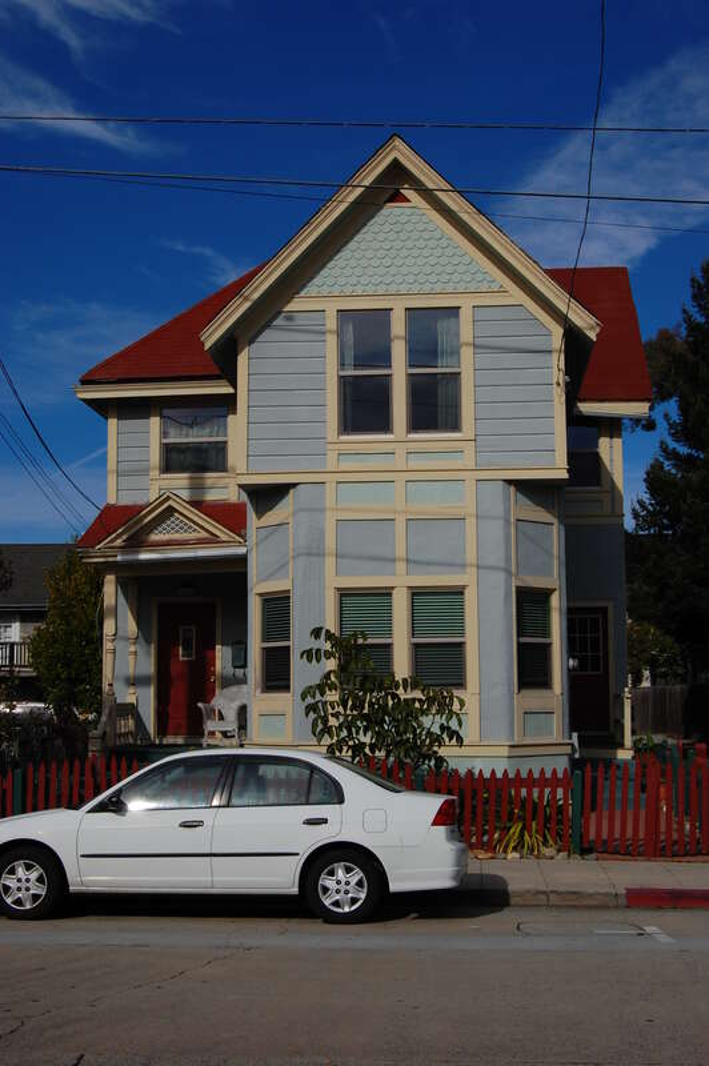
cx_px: 354
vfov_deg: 41.1
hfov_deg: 28.0
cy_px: 533
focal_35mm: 48
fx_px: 1420
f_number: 16
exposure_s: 1/400
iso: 200
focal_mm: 32
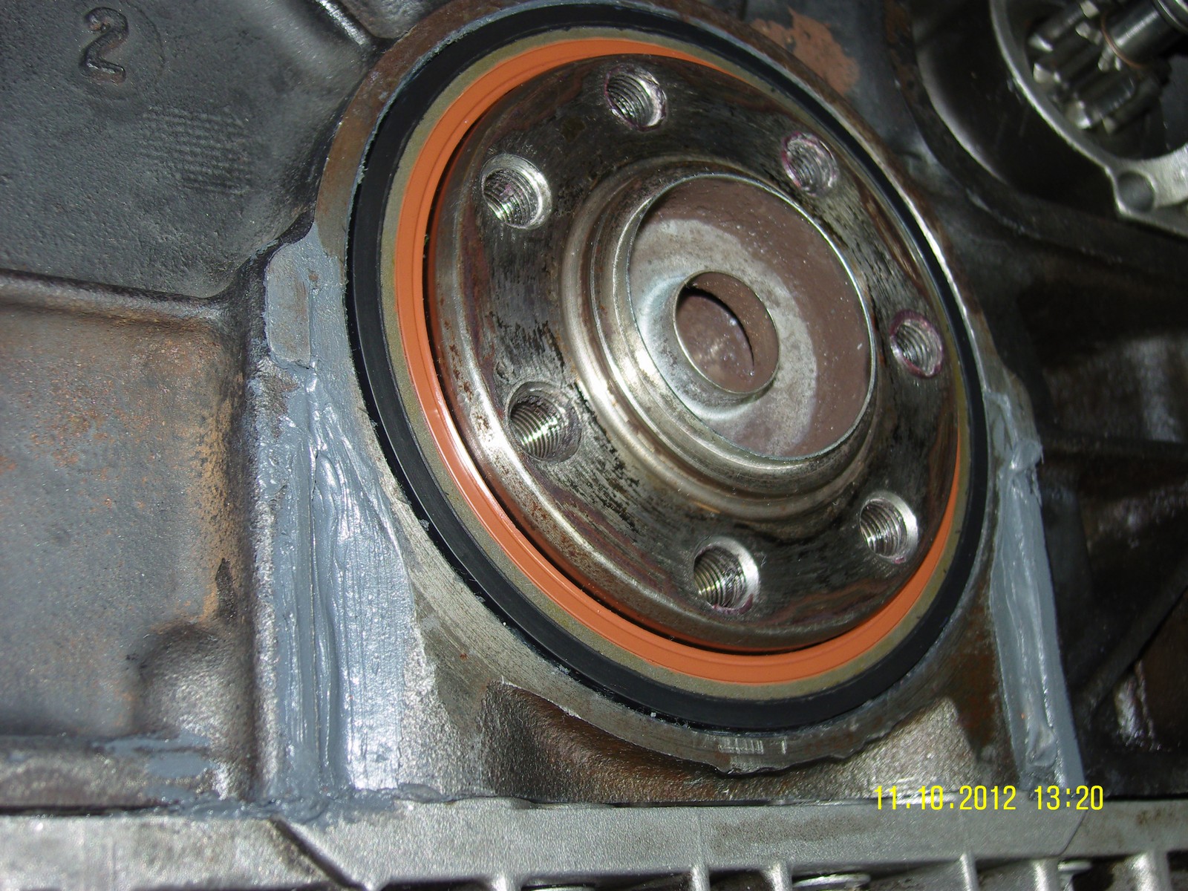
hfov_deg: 36.2
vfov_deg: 27.5
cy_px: 446
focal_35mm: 53
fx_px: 1819
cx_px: 594
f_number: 3.5
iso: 100
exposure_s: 1/50
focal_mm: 11.5
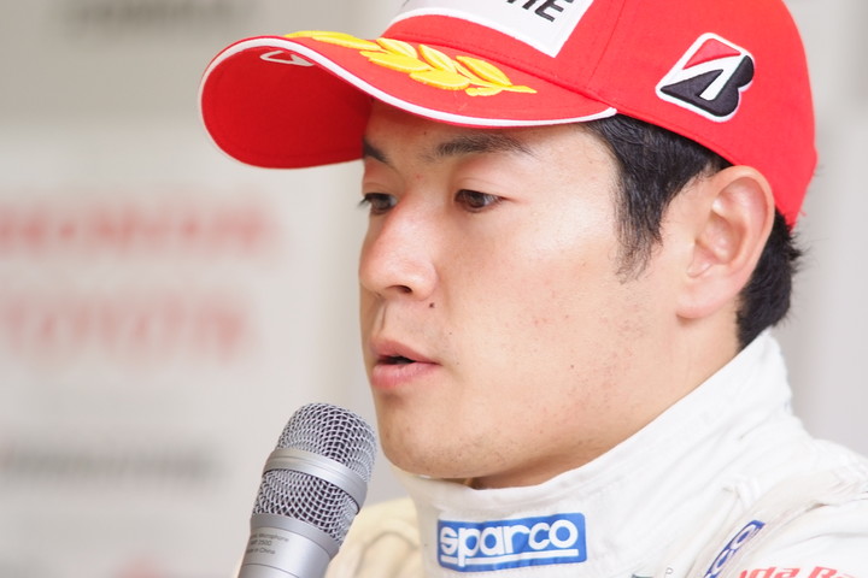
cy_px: 289
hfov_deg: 7.6
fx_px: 6509
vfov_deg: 5.1
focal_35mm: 270
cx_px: 434
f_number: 2.8
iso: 800
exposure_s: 1/125
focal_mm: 180
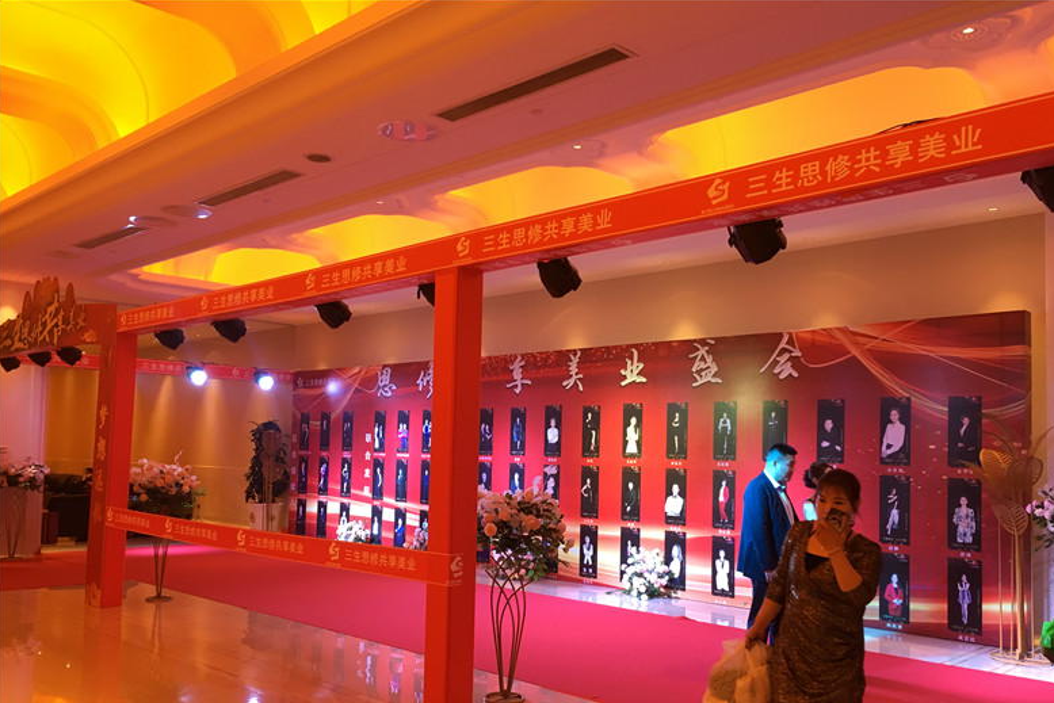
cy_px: 405
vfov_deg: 42.2
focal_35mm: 31
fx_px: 908
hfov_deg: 60.3
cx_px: 539
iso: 50
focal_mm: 4.15
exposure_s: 1/33
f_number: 2.2
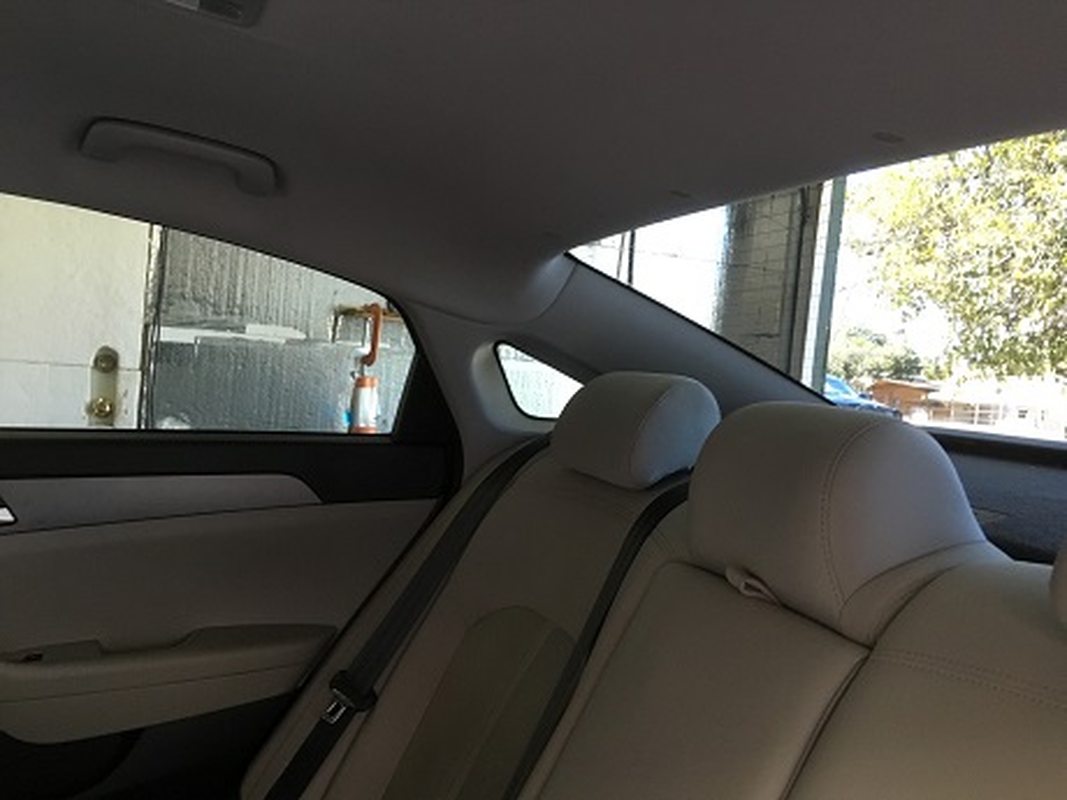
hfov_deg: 61.7
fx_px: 894
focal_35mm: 29
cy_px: 400
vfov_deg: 48.2
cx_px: 534
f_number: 2.2
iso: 200
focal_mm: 4.15
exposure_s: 1/15
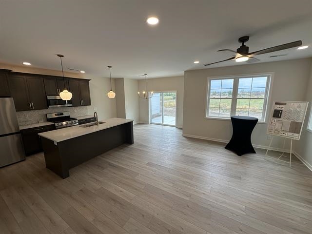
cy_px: 117
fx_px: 126
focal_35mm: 14
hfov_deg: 102.1
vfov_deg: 85.7
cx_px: 156
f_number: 2.2
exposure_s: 1/120
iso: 50
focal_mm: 2.22
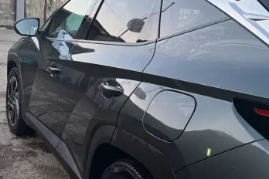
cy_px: 82
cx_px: 138
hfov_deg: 65.5
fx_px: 209
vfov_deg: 46.4
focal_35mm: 28
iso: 125
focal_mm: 5.96
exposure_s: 1/101
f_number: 1.6
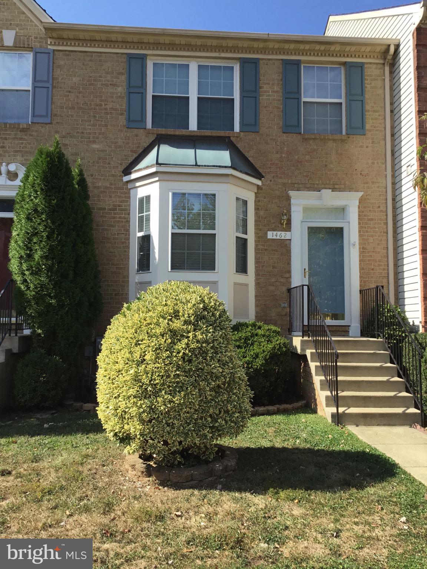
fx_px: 510
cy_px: 284
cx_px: 214
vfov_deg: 58.4
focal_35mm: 31
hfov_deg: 45.4
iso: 25
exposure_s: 1/783
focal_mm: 3.3
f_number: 2.4
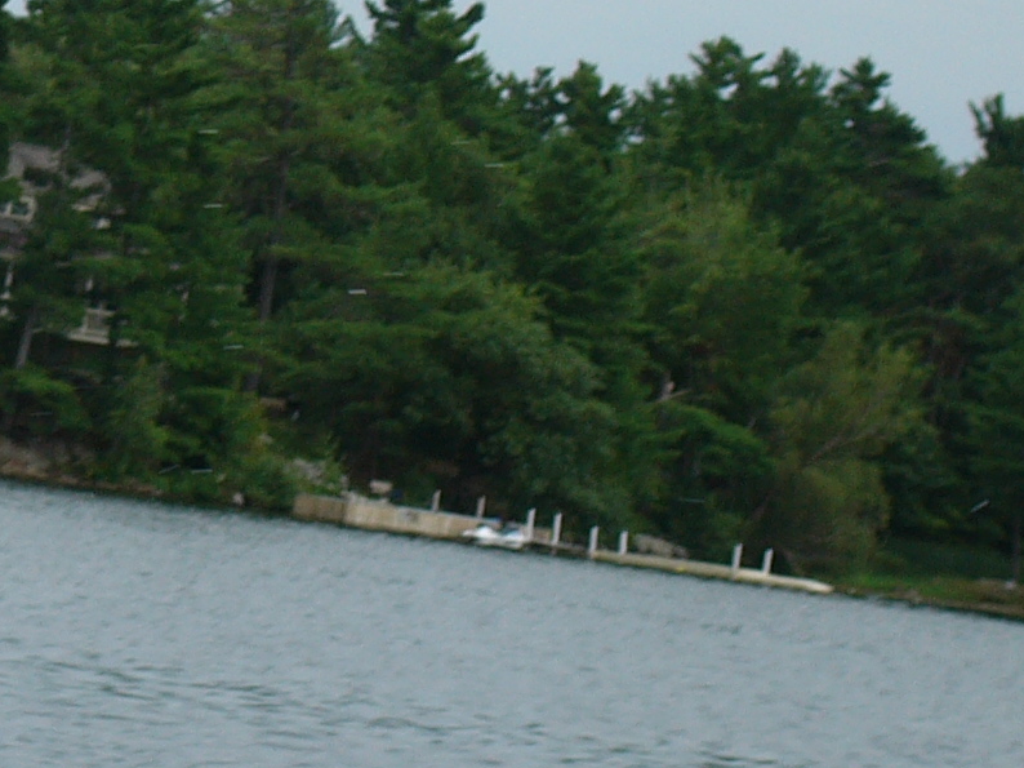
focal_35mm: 271
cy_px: 392
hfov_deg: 7.2
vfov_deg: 5.5
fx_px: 8014
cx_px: -248
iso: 50
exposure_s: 1/125
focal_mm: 17.4
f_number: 4.9
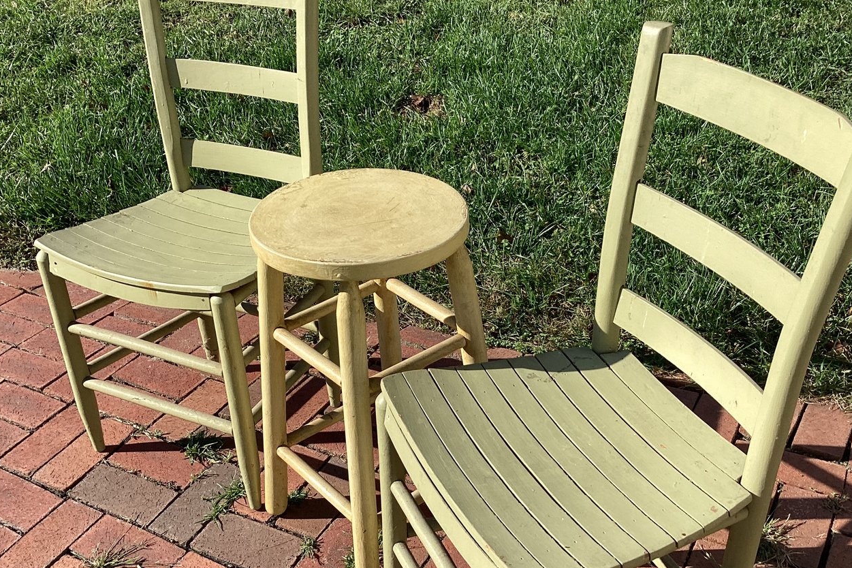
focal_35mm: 39
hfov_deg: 49.5
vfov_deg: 34.1
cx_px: 443
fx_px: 923
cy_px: 332
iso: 25
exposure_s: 1/1148
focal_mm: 3.3
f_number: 2.4
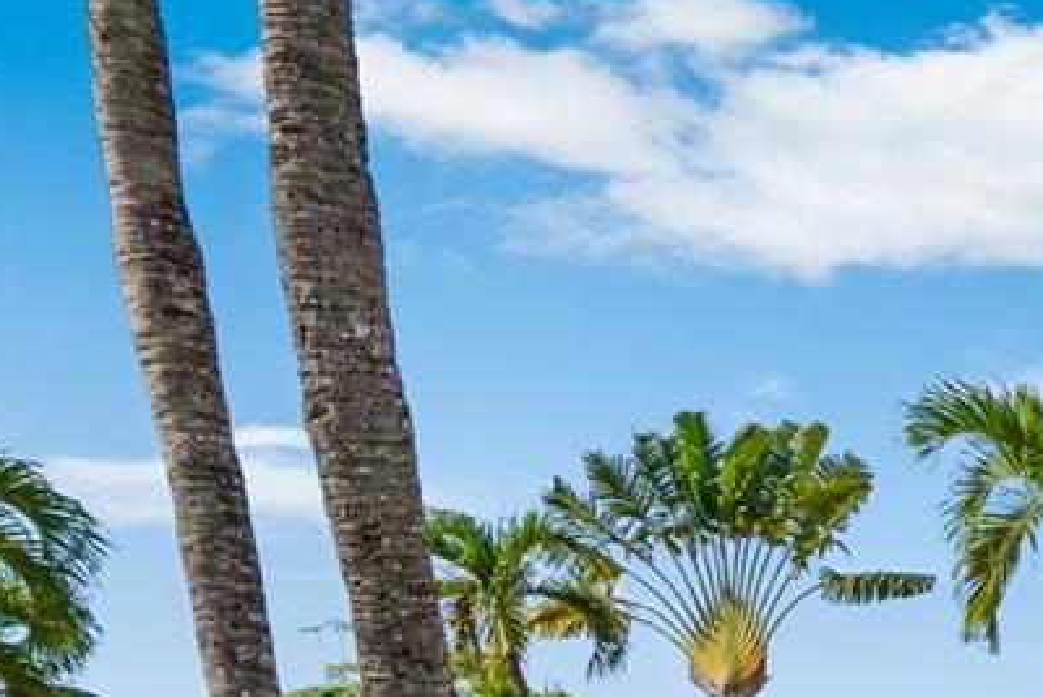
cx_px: 1737
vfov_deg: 18.4
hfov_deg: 22.6
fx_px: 1855
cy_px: 1094
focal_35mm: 64
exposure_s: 1/500
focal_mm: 16
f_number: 11
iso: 160
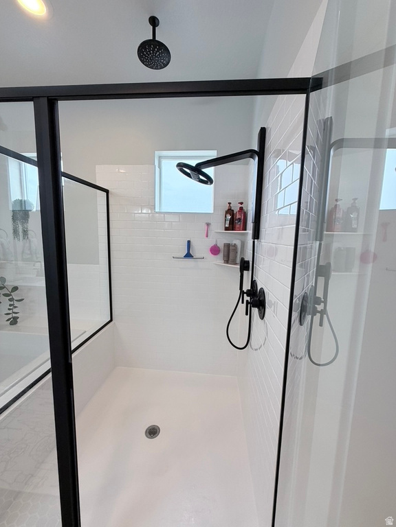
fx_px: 214
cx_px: 198
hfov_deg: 85.7
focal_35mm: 14
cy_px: 264
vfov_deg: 102.1
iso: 200
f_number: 2.2
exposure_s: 1/120
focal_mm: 2.22
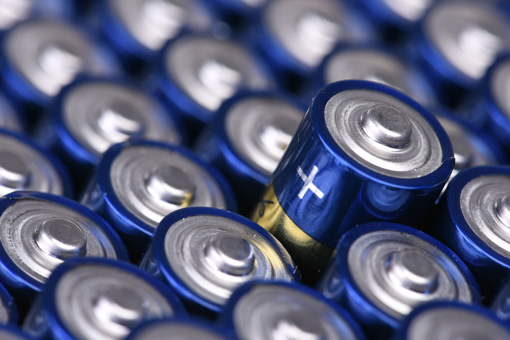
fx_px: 1488
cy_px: 170
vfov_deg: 13.1
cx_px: 255
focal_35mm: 105
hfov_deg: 19.4
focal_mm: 105
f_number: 22
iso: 79
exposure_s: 1/60
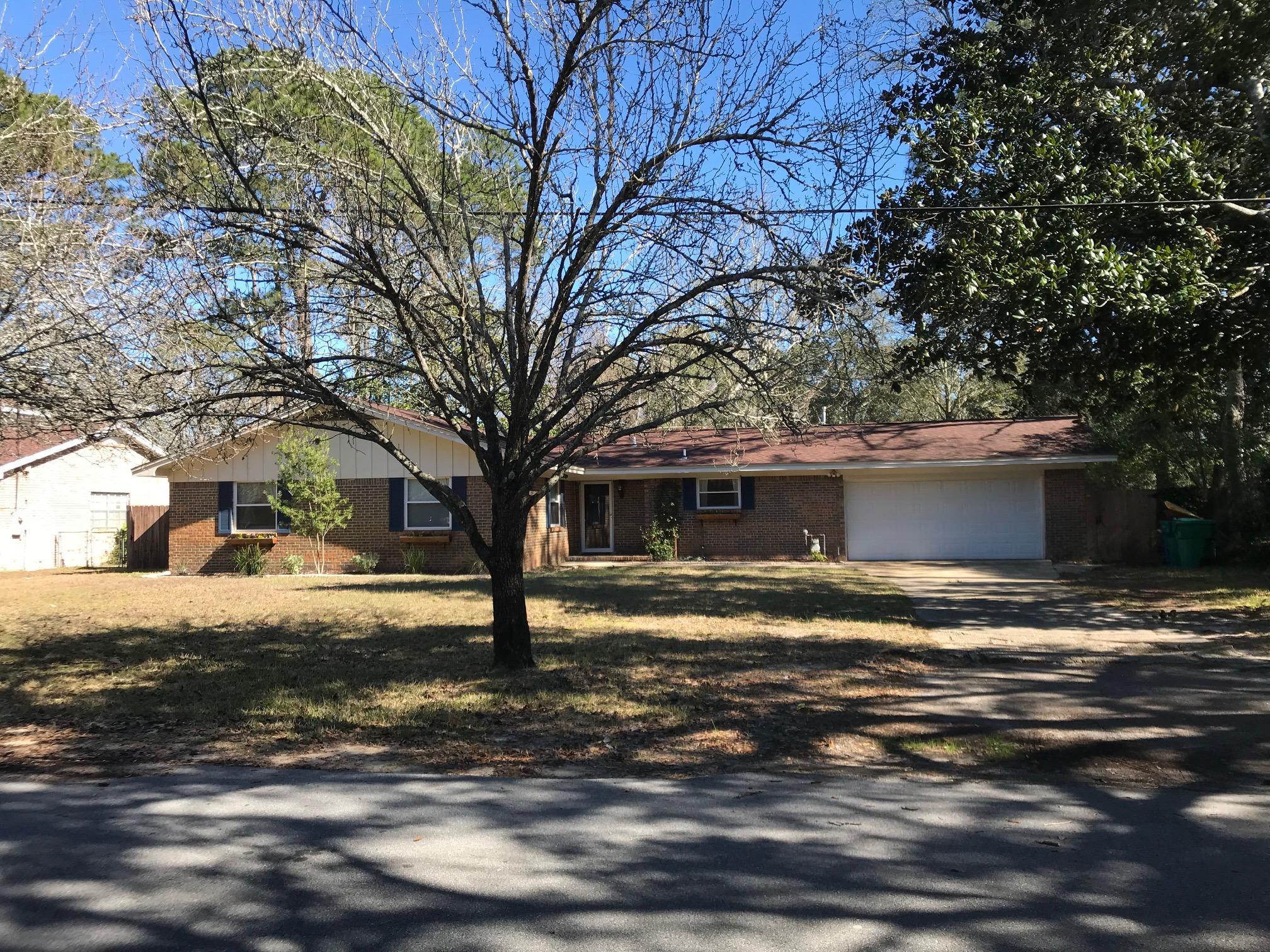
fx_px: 1027
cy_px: 476
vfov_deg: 49.7
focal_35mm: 28
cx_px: 635
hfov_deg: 63.4
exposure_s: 1/766
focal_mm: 3.99
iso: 20
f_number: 1.8
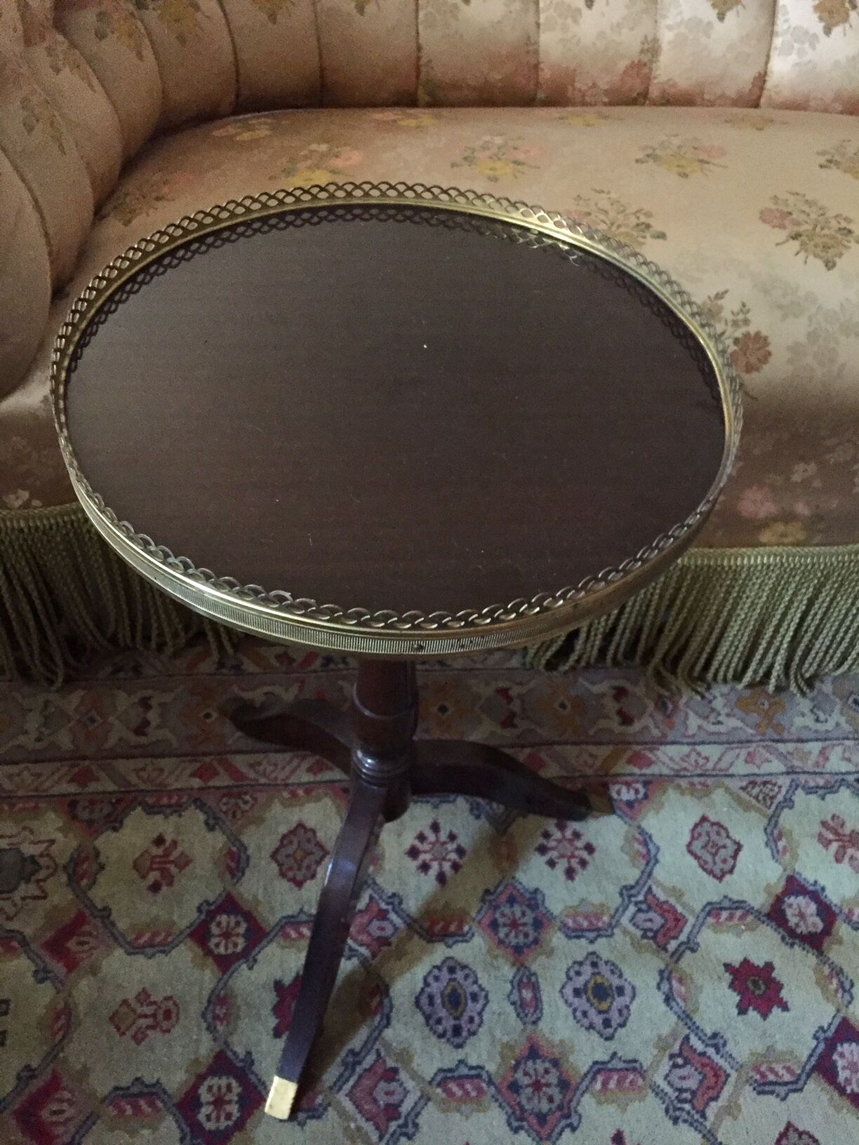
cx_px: 430
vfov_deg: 61.7
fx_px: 960
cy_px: 572
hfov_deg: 48.2
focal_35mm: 29
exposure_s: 1/17
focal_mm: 4.15
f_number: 2.2
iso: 640
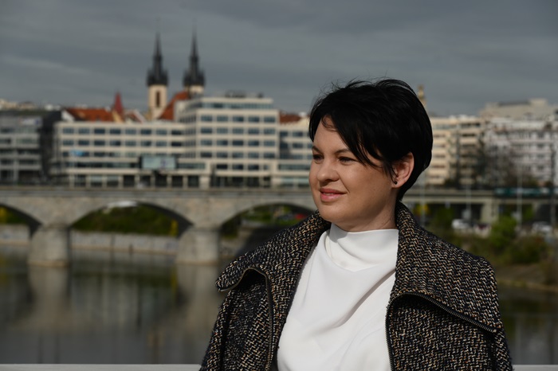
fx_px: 2022
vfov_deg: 10.5
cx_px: 279
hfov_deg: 15.7
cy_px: 186
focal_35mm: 130
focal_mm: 87
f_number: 9
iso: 100
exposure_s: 1/640
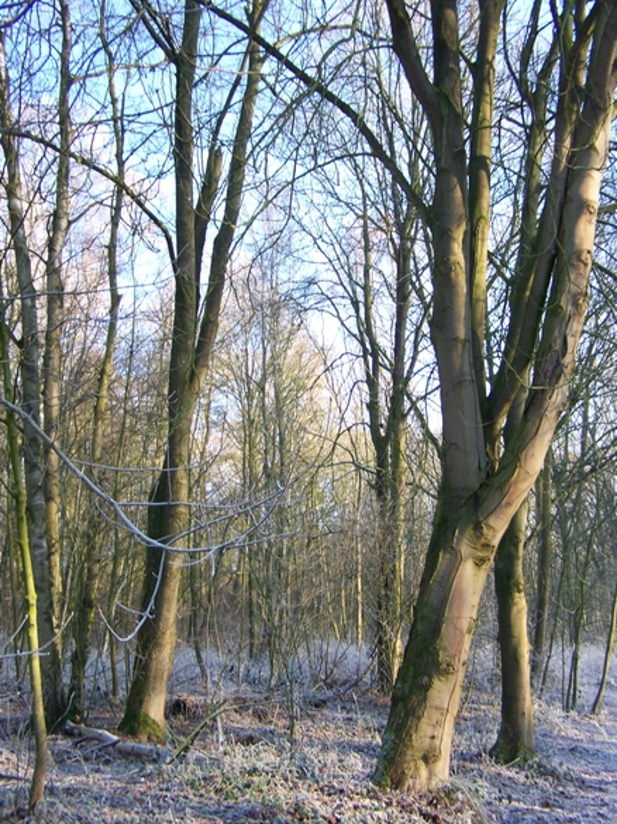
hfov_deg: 36.8
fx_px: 928
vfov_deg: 47.9
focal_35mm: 39
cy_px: 408
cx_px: 307
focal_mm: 6.3
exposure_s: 1/60
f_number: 2.8
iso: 64
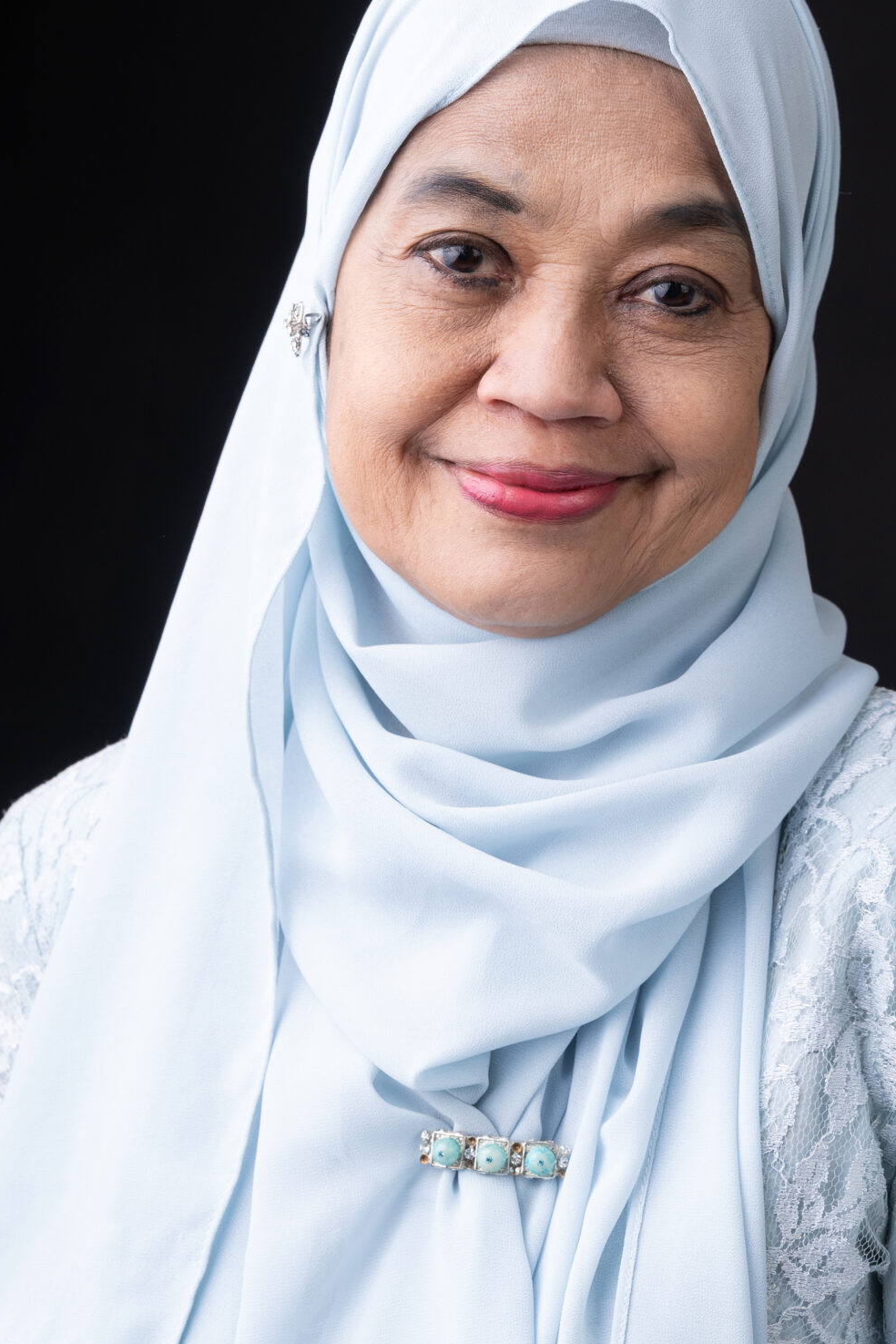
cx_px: 550
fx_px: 5634
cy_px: 919
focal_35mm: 151
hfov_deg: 9.1
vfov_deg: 13.6
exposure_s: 1/125
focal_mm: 87
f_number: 8
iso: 160
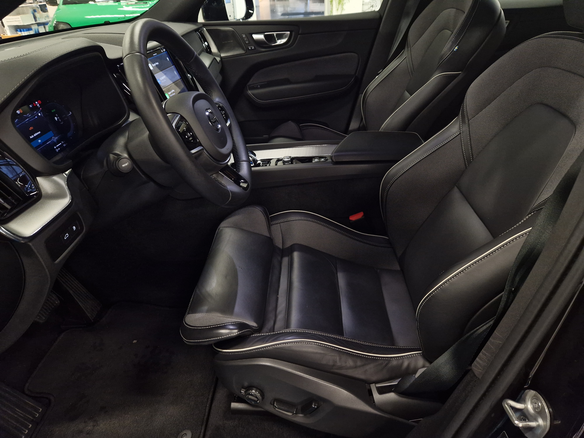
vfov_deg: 58.9
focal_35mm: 23
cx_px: 292
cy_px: 219
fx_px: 388
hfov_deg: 73.9
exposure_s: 1/100
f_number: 1.8
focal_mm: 5.4
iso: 50
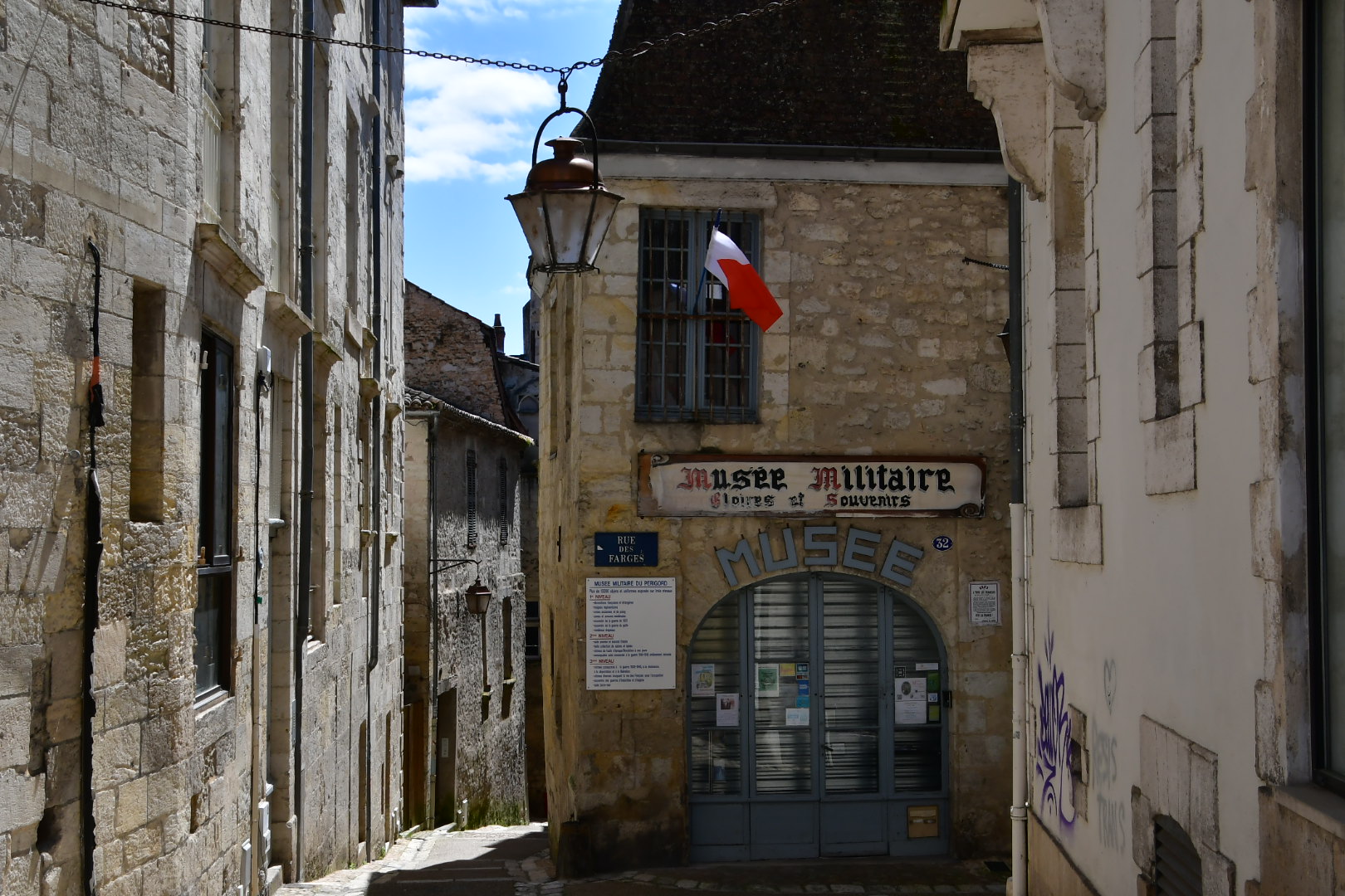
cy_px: 448
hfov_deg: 38.2
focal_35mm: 52
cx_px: 672
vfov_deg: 26.0
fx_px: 1943
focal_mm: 26
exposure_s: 1/400
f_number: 10
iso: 200
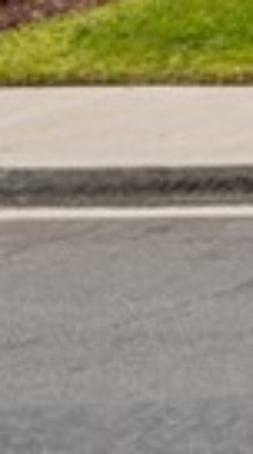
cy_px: -277
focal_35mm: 174
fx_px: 2086
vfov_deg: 11.7
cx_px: 1385
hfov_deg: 5.1
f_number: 7.1
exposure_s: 1/320
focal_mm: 22
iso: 50
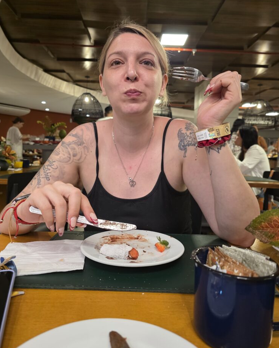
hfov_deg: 56.8
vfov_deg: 68.1
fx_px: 258
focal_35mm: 25
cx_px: 136
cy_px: 166
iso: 640
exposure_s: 1/120
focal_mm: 6.3
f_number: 1.7
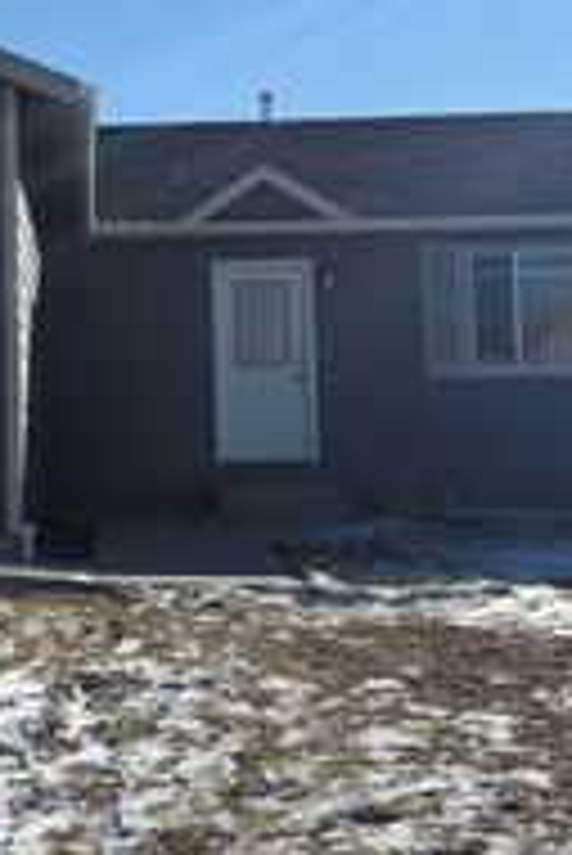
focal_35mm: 71
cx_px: -86
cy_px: 304
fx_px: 1689
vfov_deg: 28.3
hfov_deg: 18.4
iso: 50
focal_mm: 5.96
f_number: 1.6
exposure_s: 1/5814
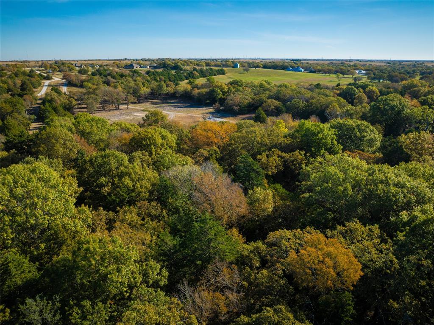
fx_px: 301
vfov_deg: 56.7
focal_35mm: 24
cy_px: 162
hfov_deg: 71.6
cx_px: 217
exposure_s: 1/640
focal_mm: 12.29
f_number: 2.8
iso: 200
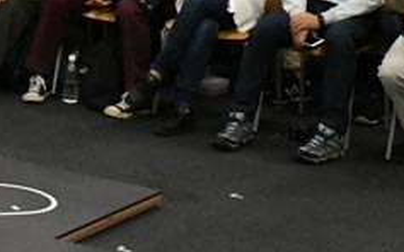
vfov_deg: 6.4
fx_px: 2234
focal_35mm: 203
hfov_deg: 9.9
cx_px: -256
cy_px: -174
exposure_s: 1/1000
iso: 12800
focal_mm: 35
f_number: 4.2
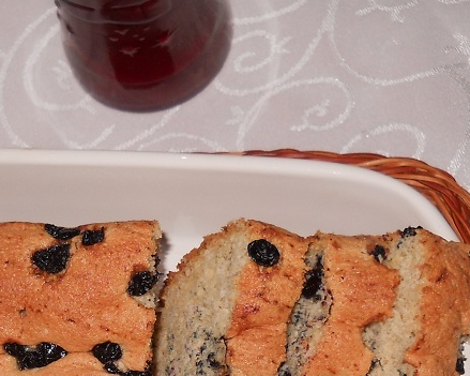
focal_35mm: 91
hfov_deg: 20.9
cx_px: 125
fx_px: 1266
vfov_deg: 16.5
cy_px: 380
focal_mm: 6.72
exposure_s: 1/30
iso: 80
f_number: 5.5
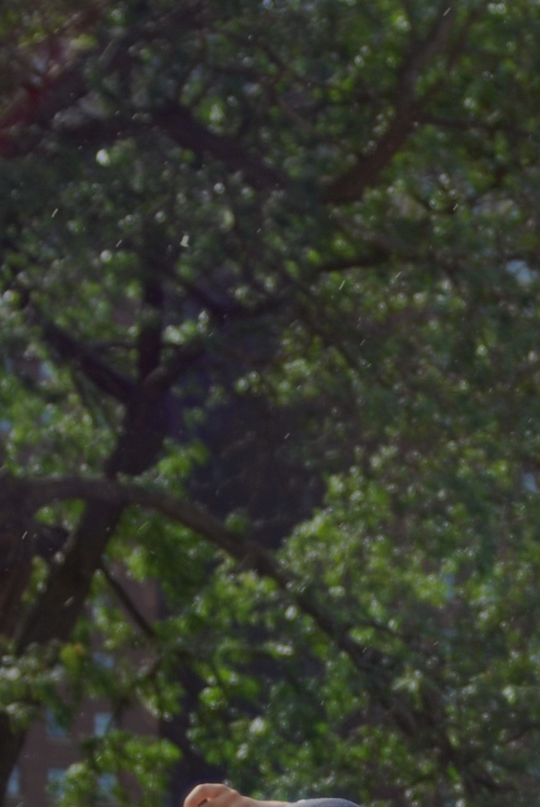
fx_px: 5719
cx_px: 930
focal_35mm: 255
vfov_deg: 7.9
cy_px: 1158
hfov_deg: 5.3
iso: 100
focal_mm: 48
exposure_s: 1/400
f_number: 4.5
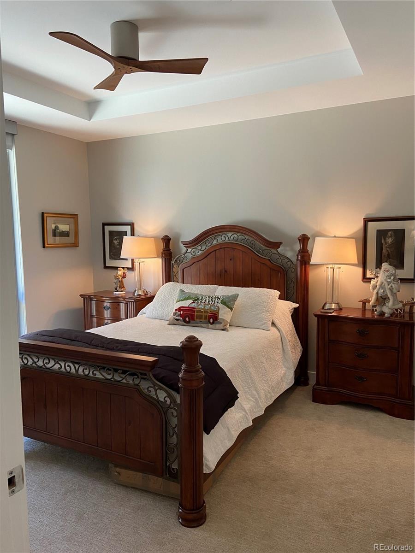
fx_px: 416
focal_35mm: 26
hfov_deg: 53.1
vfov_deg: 67.3
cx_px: 208
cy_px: 276
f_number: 1.8
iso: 100
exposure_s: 1/60
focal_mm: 4.25
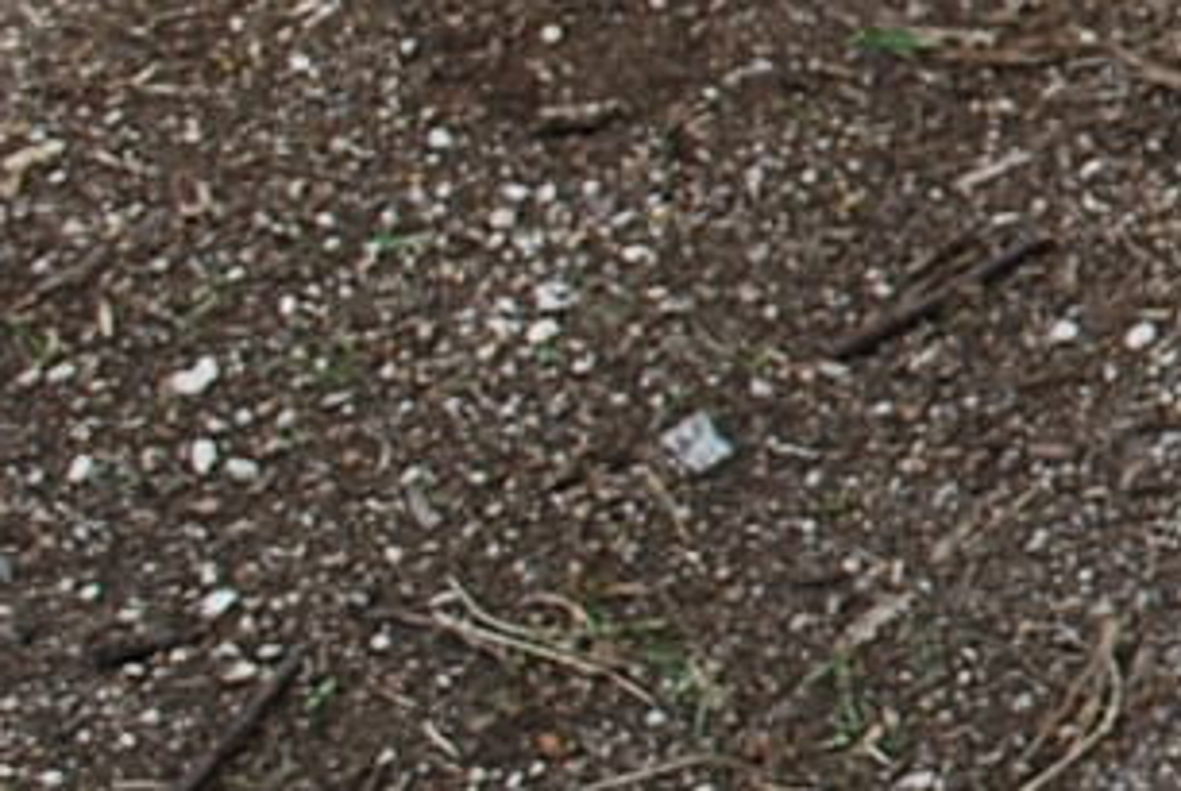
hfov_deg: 8.3
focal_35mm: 209
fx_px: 6866
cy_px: -4
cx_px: 3582
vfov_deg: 6.6
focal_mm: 22
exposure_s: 1/125
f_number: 5.6
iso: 180
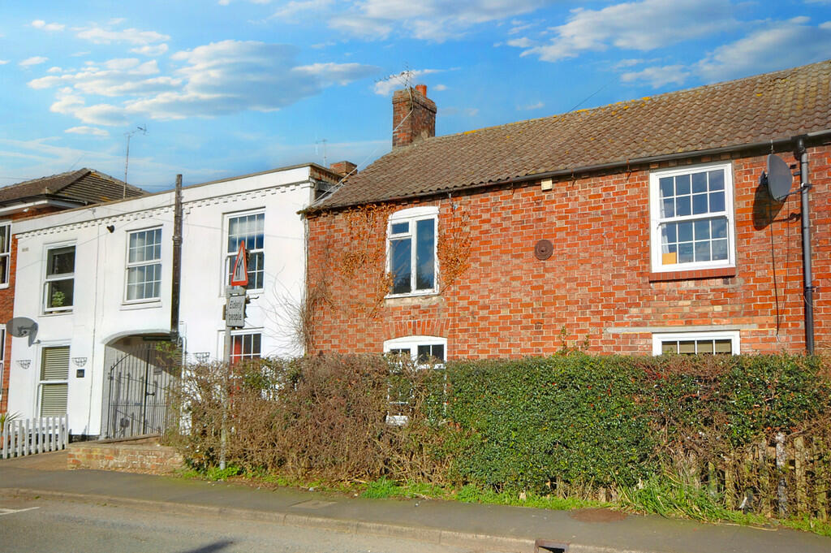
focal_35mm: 30
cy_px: 276
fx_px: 692
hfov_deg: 62.0
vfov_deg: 43.5
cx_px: 416
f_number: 10
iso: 200
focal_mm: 20
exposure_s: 1/400
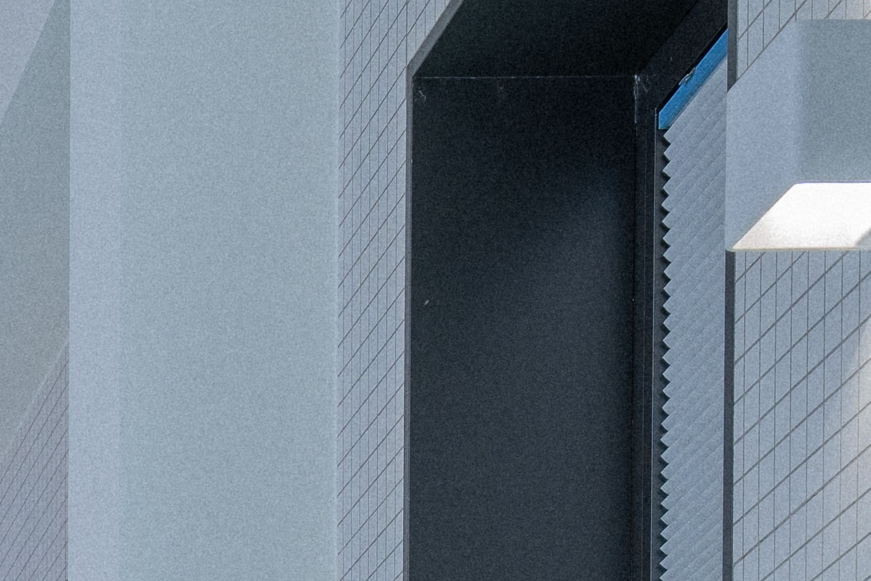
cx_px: -936
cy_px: 1954
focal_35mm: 166
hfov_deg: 11.1
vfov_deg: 7.1
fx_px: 4016
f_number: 5
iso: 100
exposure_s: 1/30
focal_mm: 24
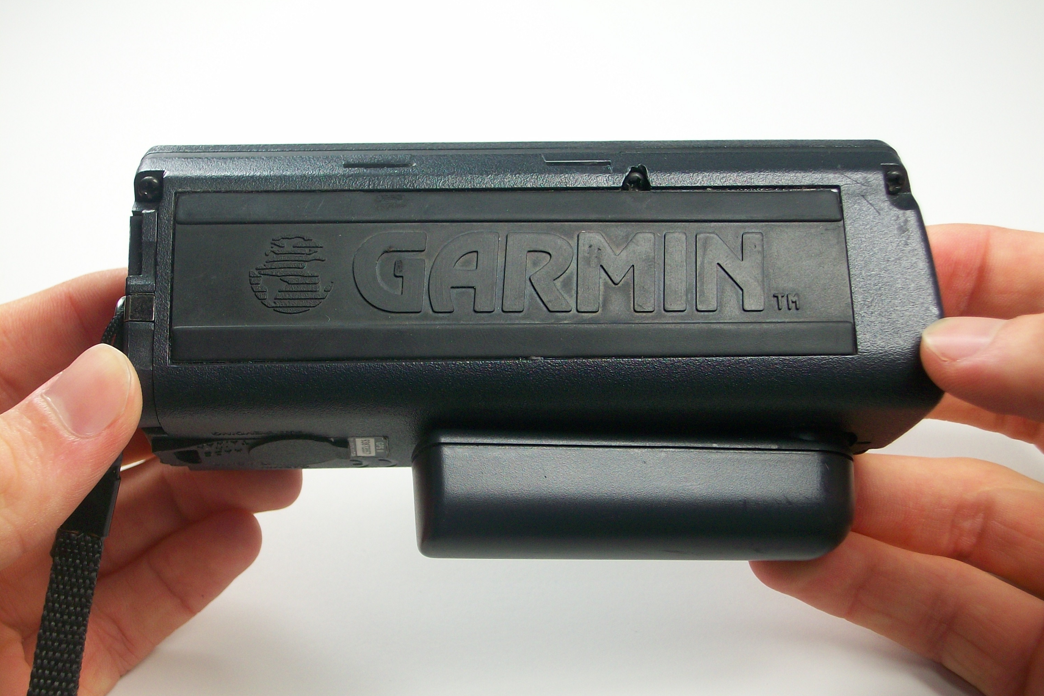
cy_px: 378
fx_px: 1624
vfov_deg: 24.2
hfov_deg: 35.6
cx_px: 528
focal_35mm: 56
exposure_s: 1/135
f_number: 3.6
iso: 80
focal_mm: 8.8
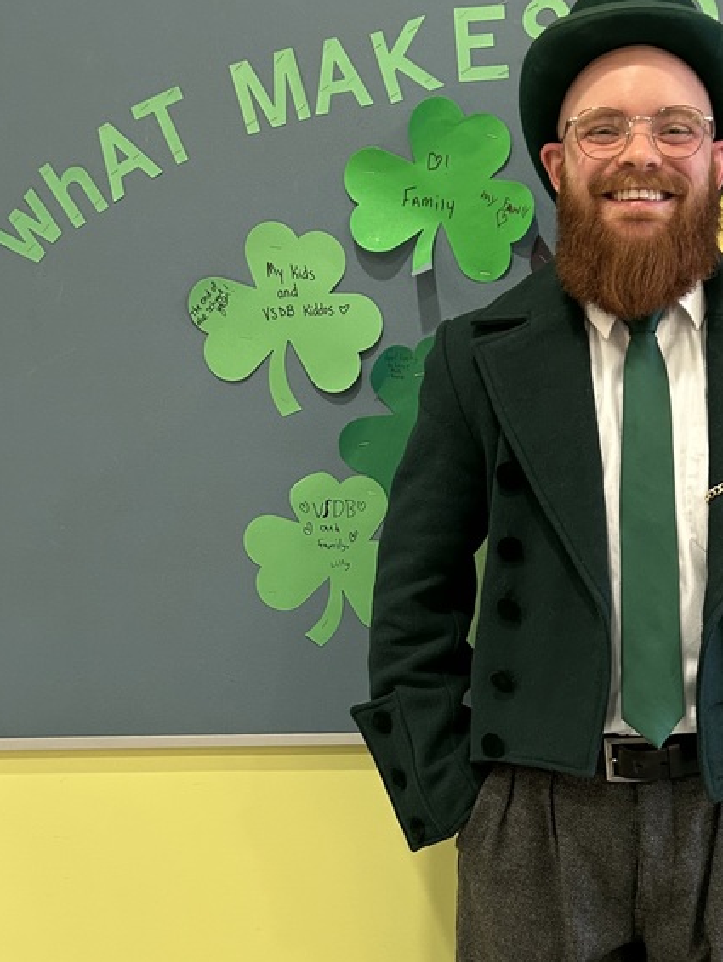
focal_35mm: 47
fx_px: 1308
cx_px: 563
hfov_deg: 30.3
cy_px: 699
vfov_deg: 39.5
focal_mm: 5.7
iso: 250
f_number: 1.5
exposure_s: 1/60
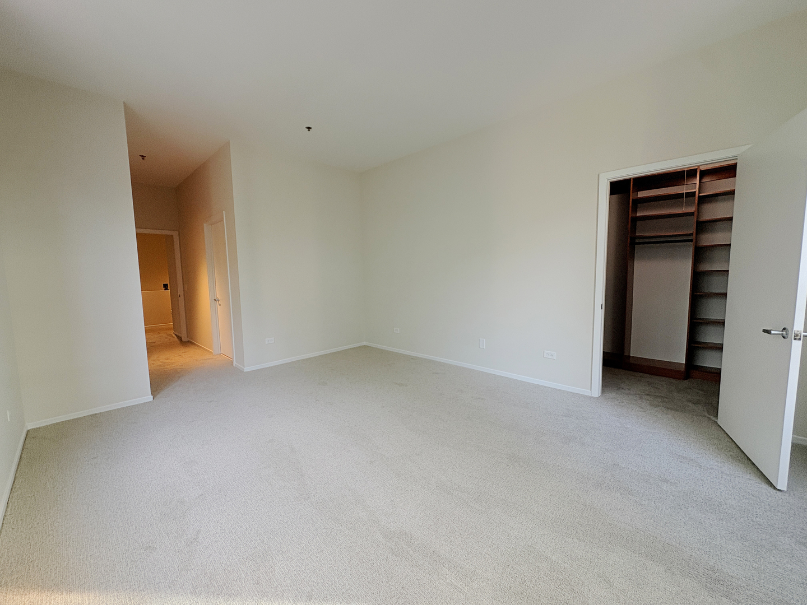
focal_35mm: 14
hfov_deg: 102.1
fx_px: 326
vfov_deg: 85.7
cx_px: 404
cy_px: 302
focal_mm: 2.22
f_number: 2.2
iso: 64
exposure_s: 1/120
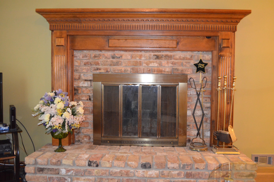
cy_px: 91
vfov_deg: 39.8
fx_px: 251
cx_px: 137
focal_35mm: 33
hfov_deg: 57.3
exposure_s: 1/60
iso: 3200
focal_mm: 22
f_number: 4
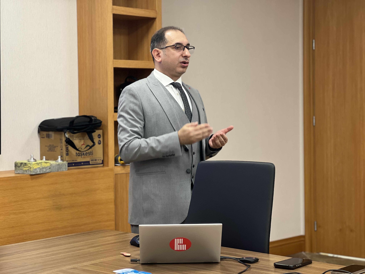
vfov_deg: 19.1
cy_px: 137
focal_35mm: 77
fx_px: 812
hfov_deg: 25.3
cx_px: 182
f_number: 2.8
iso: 160
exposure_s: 1/40
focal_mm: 9
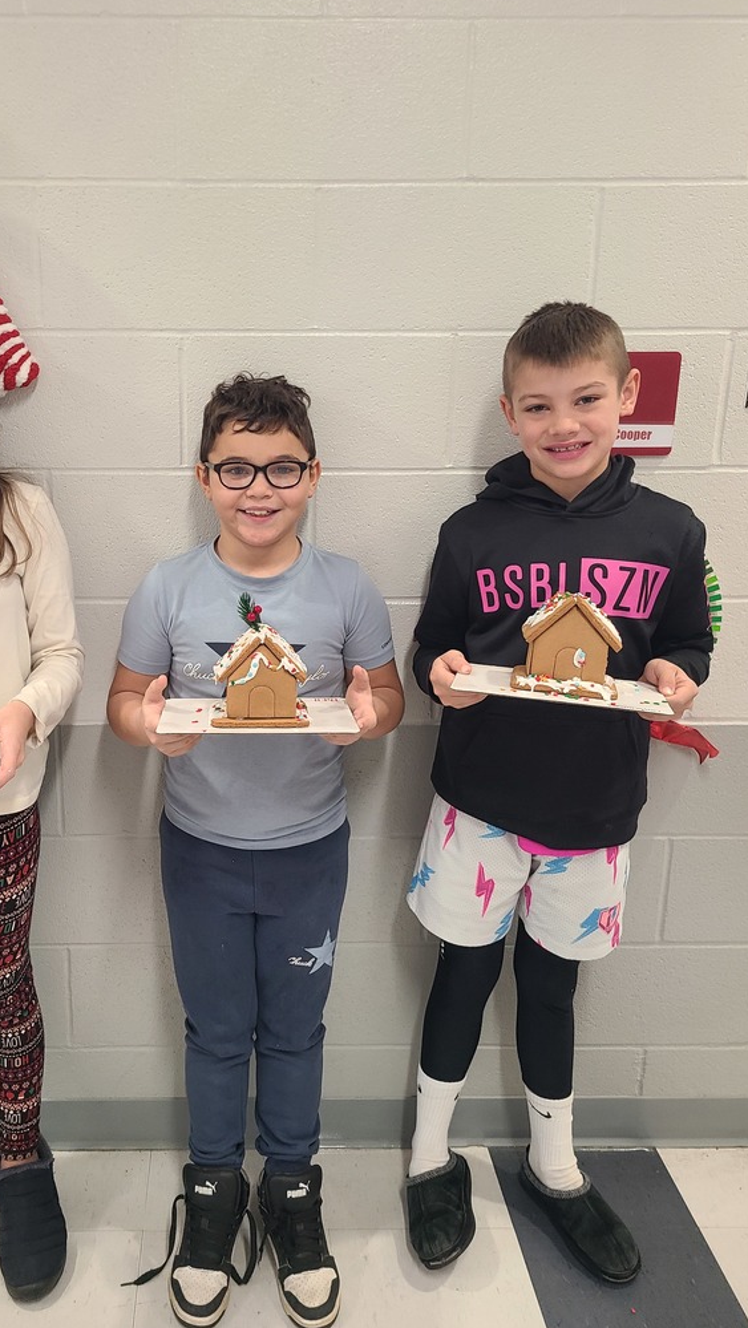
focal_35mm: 29
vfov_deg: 66.1
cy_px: 660
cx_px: 263
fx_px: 1022
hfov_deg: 39.8
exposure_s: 1/60
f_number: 1.8
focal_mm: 5.4
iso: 200
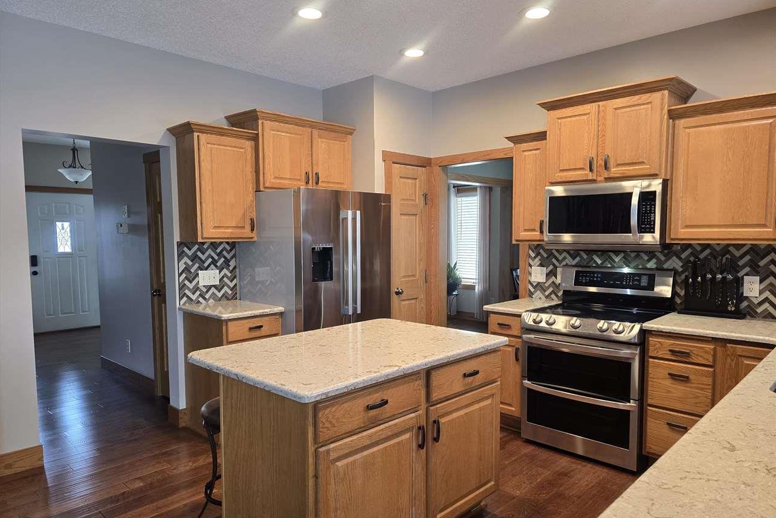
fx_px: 517
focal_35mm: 24
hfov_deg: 73.7
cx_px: 387
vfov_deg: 53.1
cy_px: 268
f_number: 1.7
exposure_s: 1/120
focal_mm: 6.3
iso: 160
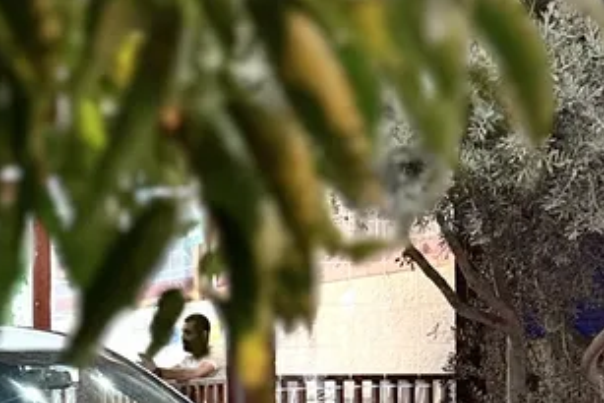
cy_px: 468
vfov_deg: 24.0
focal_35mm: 52
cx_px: 10
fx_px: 873
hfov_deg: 34.9
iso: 400
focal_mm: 6.76
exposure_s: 1/50
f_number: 1.78
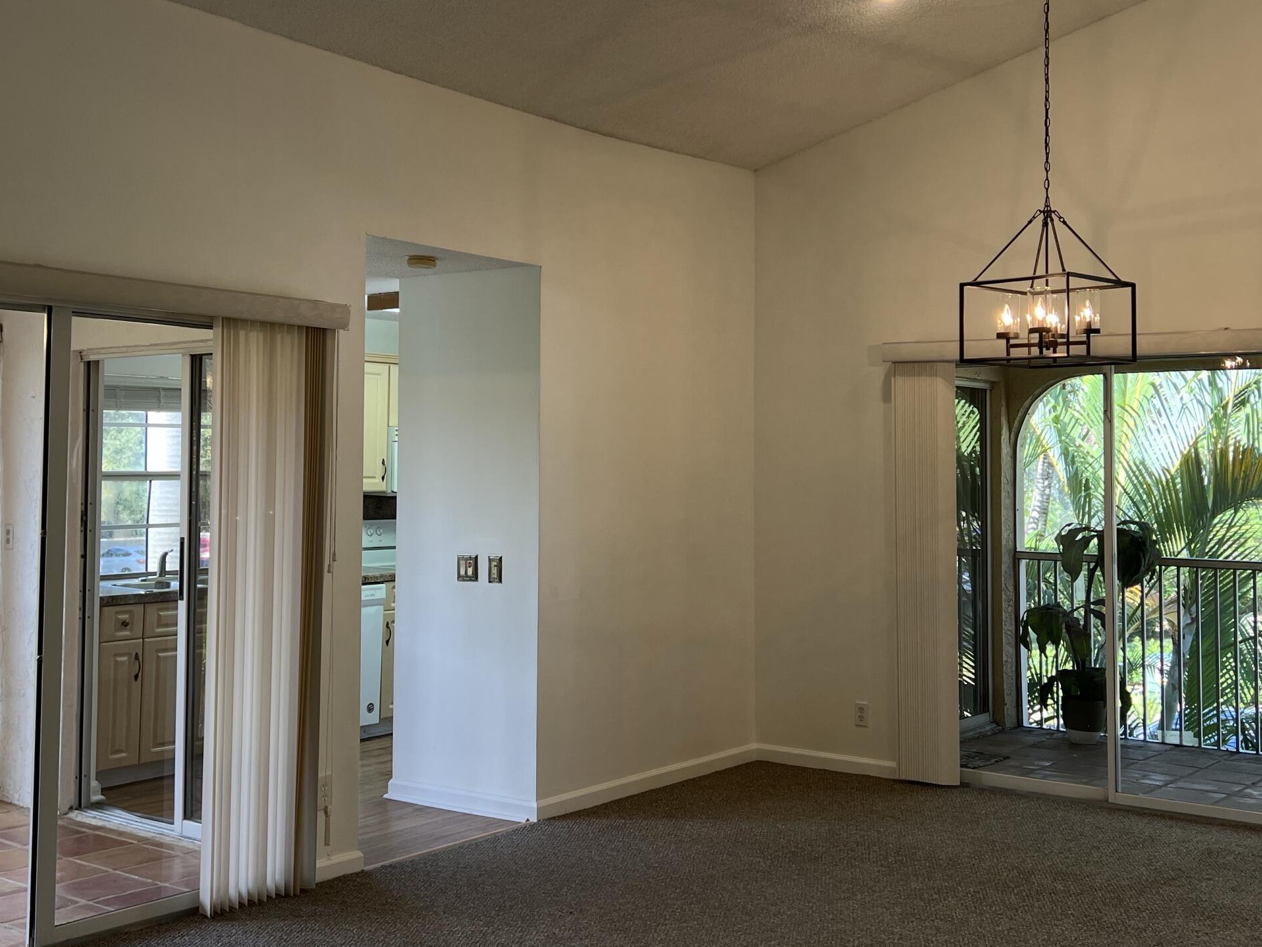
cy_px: 416
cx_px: 615
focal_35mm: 41
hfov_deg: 45.8
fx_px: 1495
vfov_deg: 35.1
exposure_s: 1/120
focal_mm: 5.7
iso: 50
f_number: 1.5
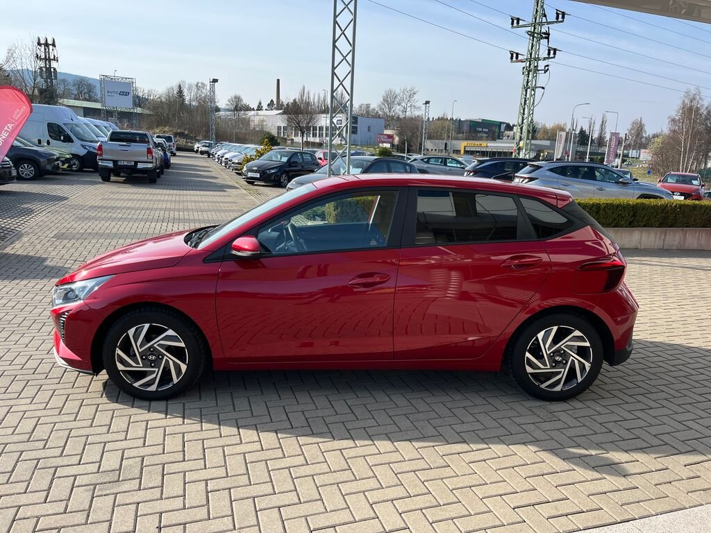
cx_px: 356
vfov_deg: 53.1
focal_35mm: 26
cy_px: 266
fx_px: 534
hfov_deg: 67.3
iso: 50
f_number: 1.6
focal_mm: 5.1
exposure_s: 1/1600
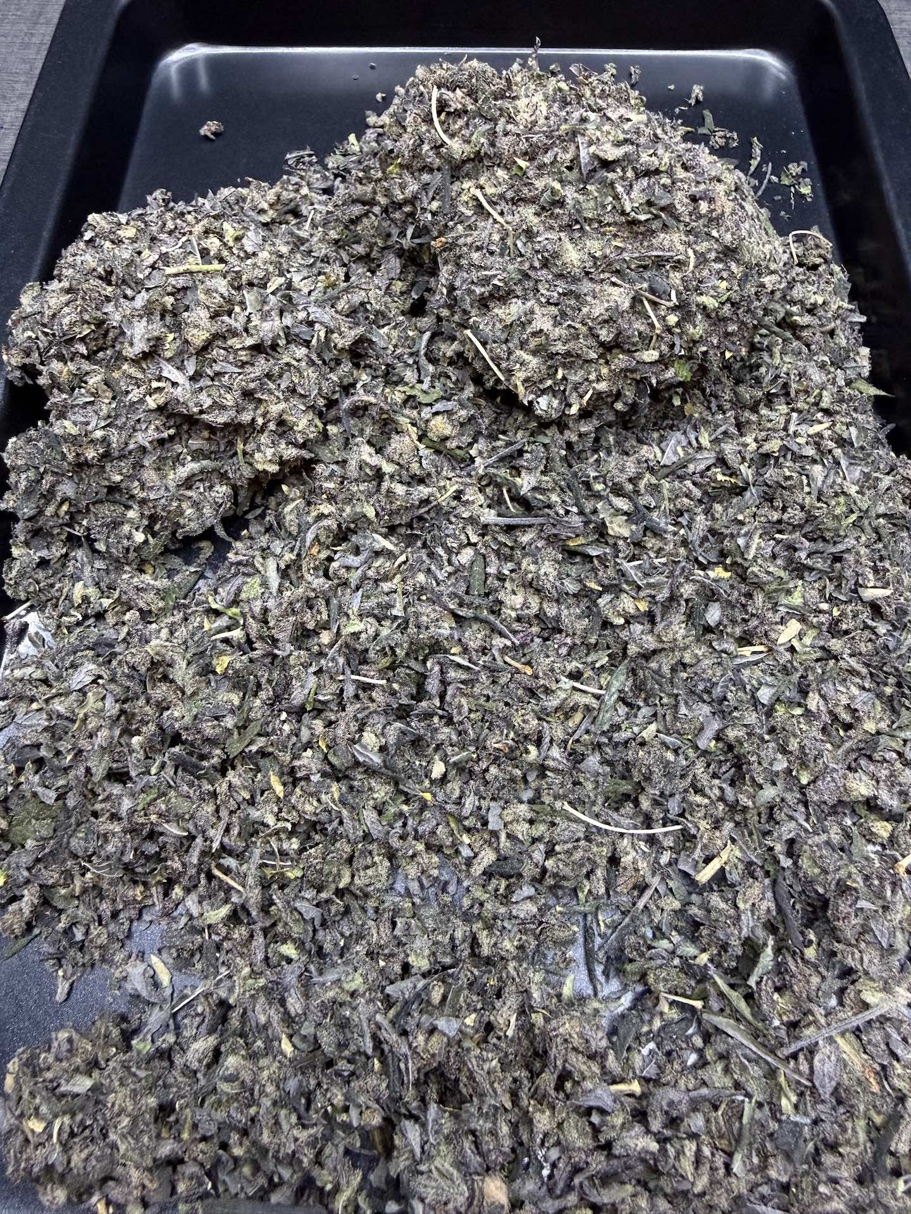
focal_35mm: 24
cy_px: 607
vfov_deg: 71.6
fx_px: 842
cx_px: 456
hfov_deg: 56.8
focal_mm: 2.22
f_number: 2.2
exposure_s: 1/50
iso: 320
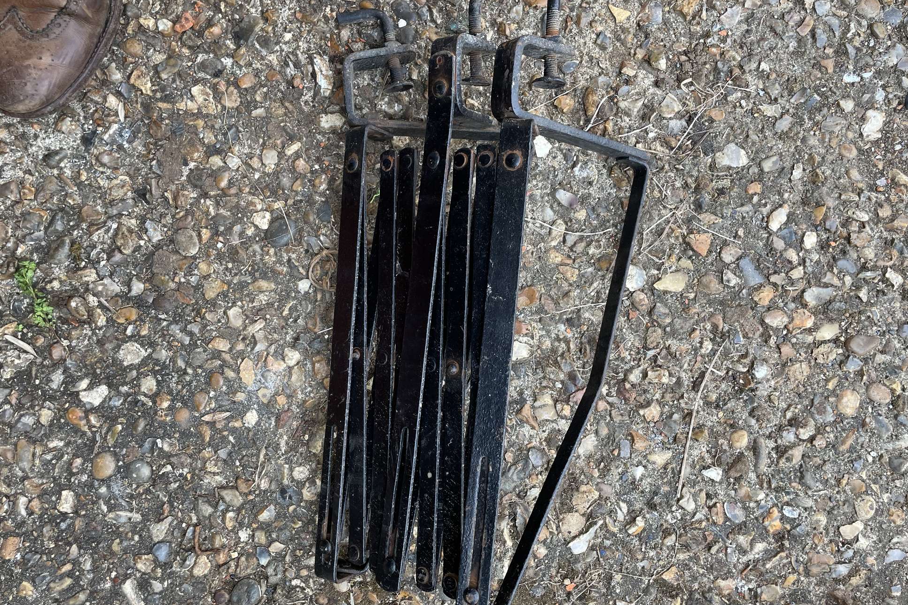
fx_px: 706
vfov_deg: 46.4
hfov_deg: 65.5
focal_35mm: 28
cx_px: 454
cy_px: 313
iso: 32
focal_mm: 4.2
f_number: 1.6
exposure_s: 1/224
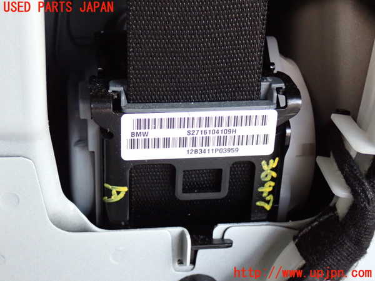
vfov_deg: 23.7
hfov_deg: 31.2
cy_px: 140
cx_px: 188
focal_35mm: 62
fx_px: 672
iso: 800
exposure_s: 1/30
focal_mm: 11.09
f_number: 3.6
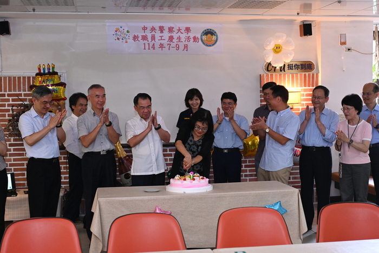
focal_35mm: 49
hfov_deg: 40.3
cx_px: 190
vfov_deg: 27.5
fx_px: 516
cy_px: 126
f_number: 4
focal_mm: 49
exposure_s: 1/160
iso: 3200
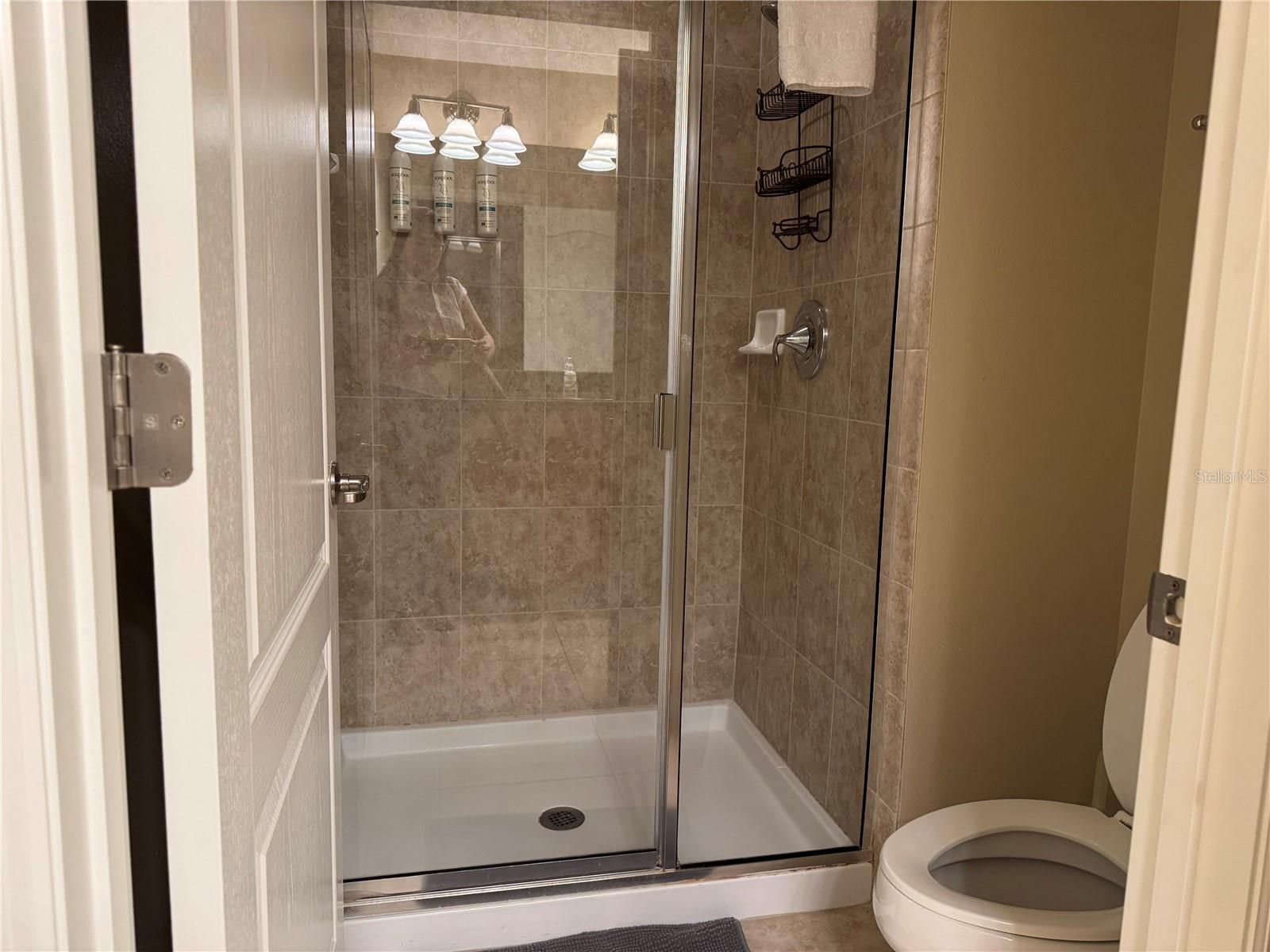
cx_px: 635
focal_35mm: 24
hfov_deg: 71.6
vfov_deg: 56.8
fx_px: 881
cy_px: 476
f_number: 1.78
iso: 250
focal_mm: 6.76
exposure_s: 1/60
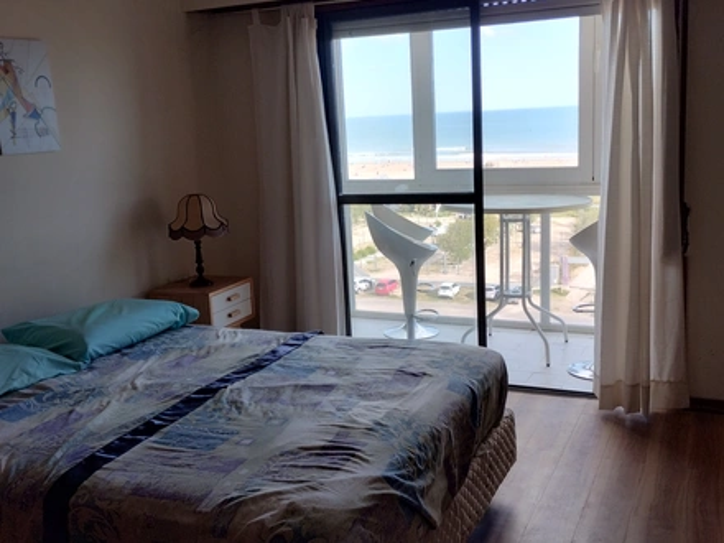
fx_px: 586
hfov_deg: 63.4
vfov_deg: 49.7
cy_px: 272
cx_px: 362
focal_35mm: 28
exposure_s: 1/124
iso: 100
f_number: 1.8
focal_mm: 4.27
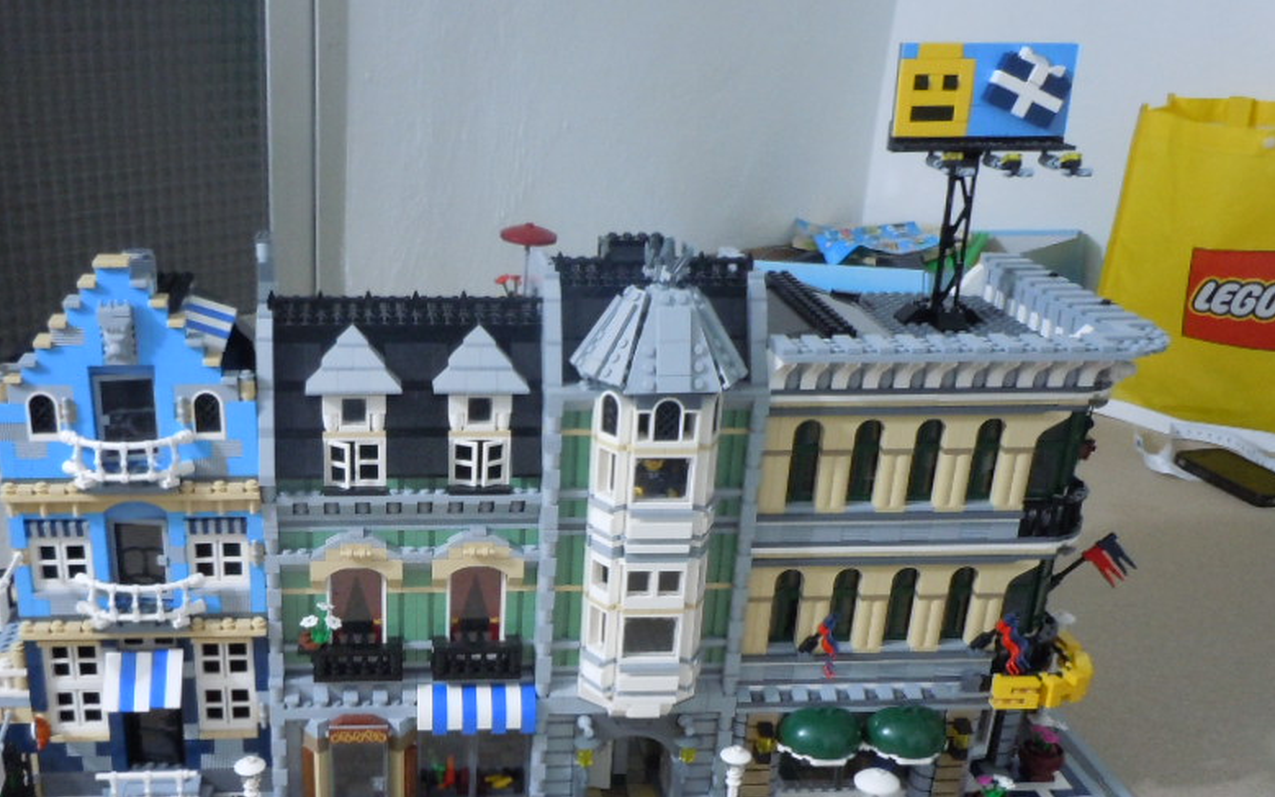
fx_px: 1355
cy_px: 574
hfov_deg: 49.7
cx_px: 444
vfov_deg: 32.3
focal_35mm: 39
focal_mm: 5
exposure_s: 1/6
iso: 400
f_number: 3.7
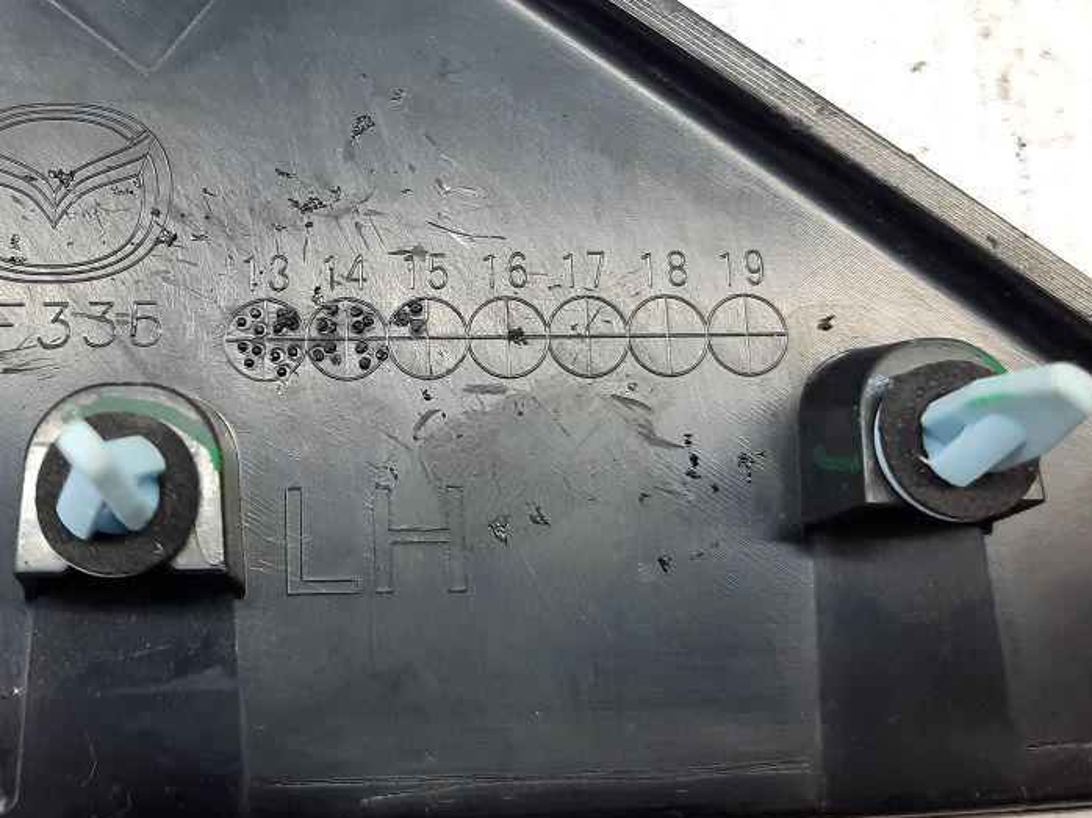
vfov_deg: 33.2
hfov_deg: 43.1
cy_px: 252
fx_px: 1356
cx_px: 338
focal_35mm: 43
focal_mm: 4.6
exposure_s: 1/50
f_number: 2
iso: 125
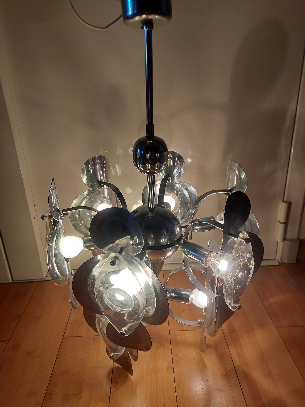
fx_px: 282
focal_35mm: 24
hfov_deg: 56.8
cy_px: 204
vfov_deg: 71.6
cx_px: 152
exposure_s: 1/109
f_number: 1.8
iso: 32
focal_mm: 5.23
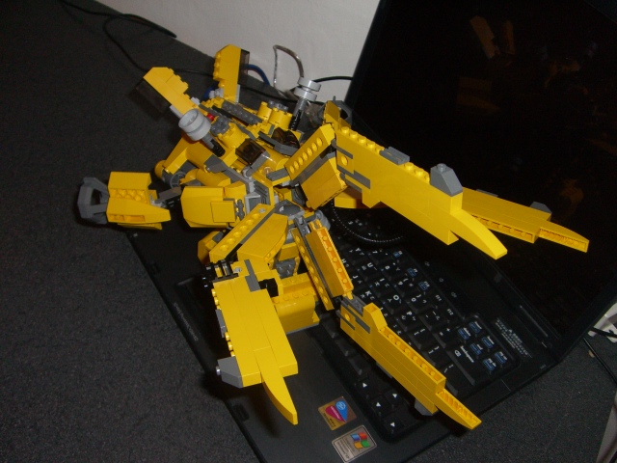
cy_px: 232
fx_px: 677
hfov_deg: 49.0
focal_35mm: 38
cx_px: 308
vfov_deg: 37.7
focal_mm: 6.2
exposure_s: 1/60
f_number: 2.7
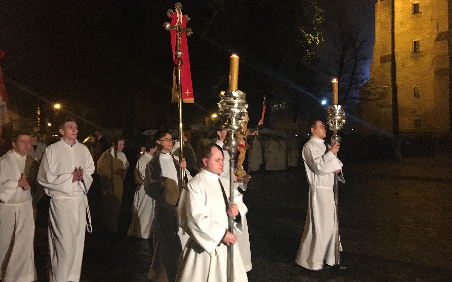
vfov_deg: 40.6
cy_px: 129
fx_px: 382
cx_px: 225
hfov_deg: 61.2
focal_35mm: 31
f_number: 2.2
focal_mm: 4.15
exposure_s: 1/17
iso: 320
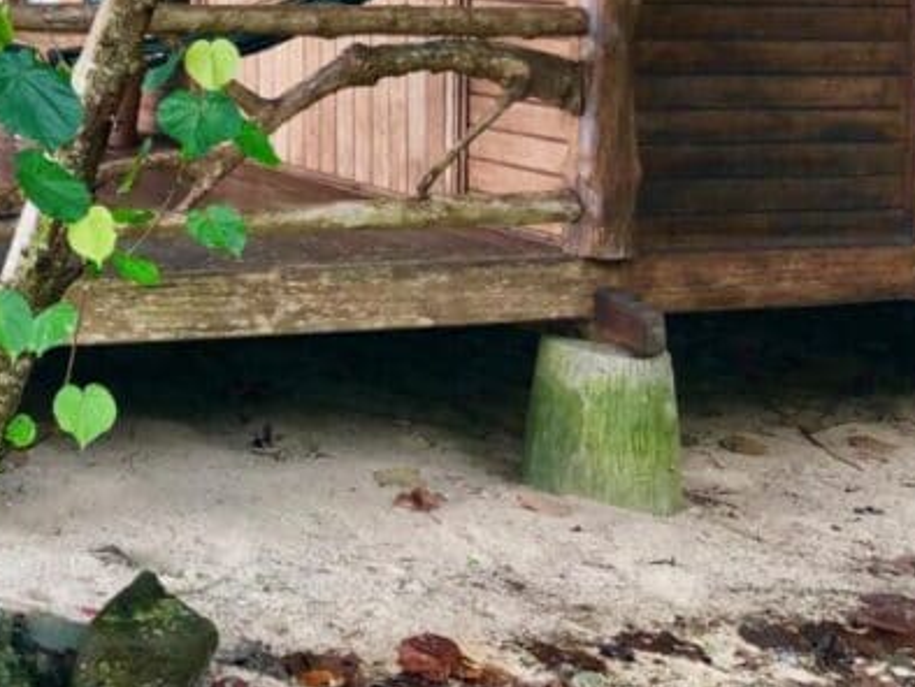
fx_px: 1878
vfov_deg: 19.7
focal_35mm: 71
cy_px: -109
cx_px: -230
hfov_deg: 24.4
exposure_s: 1/50
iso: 25
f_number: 1.8
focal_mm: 4
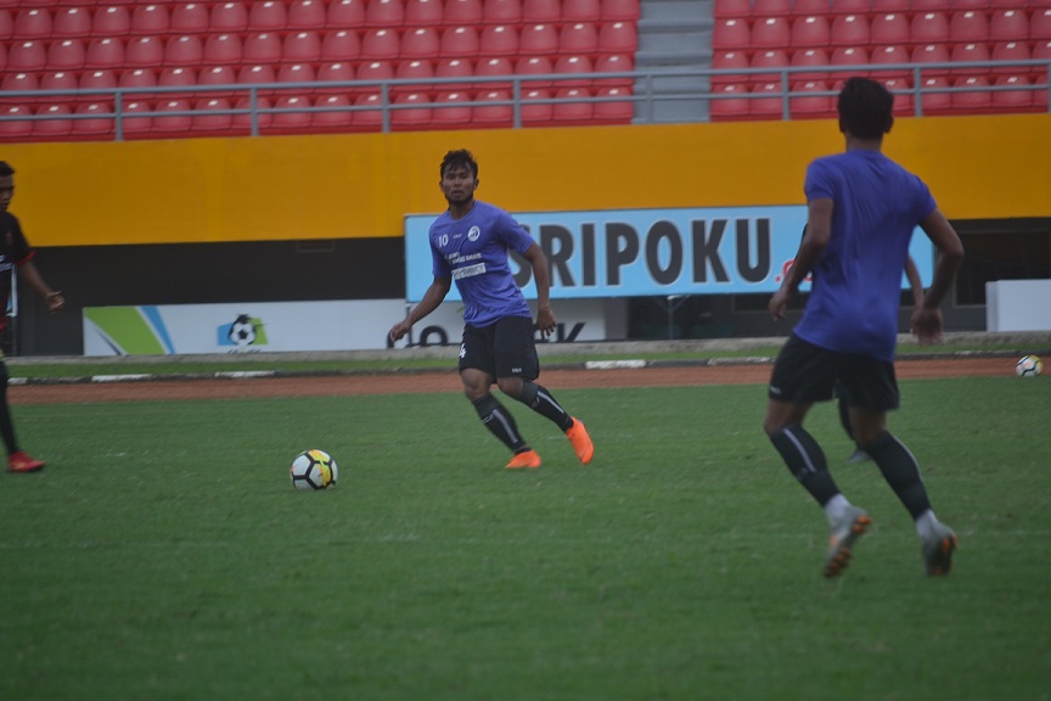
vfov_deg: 4.8
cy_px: 350
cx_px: 526
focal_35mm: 285
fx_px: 8320
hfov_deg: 7.2
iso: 100
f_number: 5.6
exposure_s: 1/160
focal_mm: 190
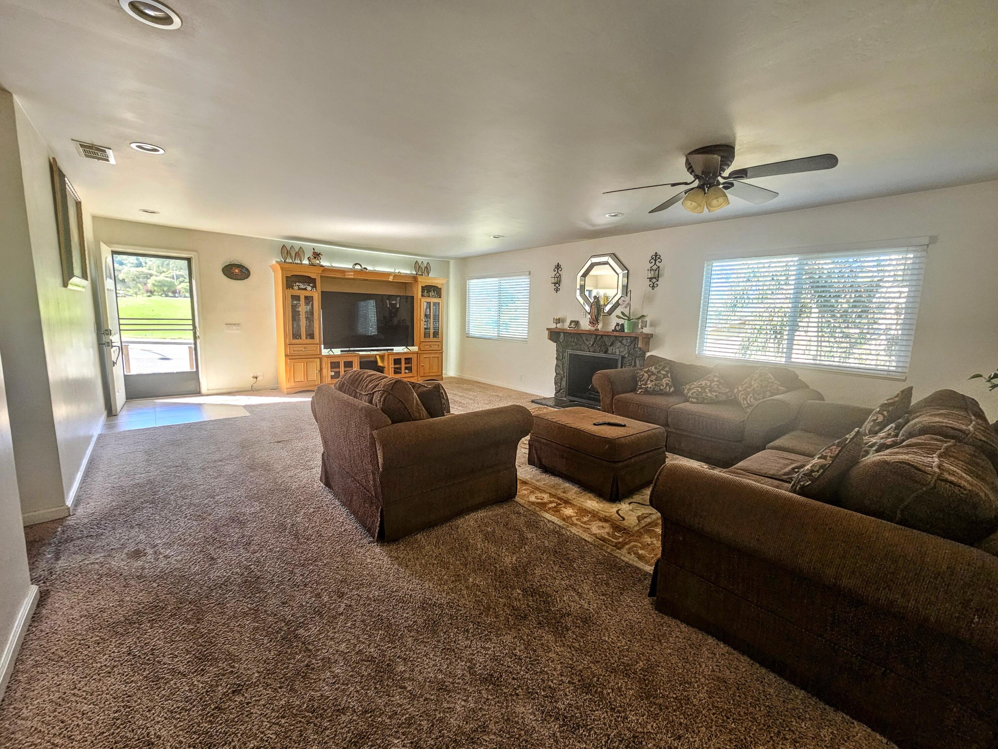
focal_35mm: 13
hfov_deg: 106.2
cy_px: 374
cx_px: 499
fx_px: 375
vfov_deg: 89.9
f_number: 2.2
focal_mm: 2.2
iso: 125
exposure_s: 1/60
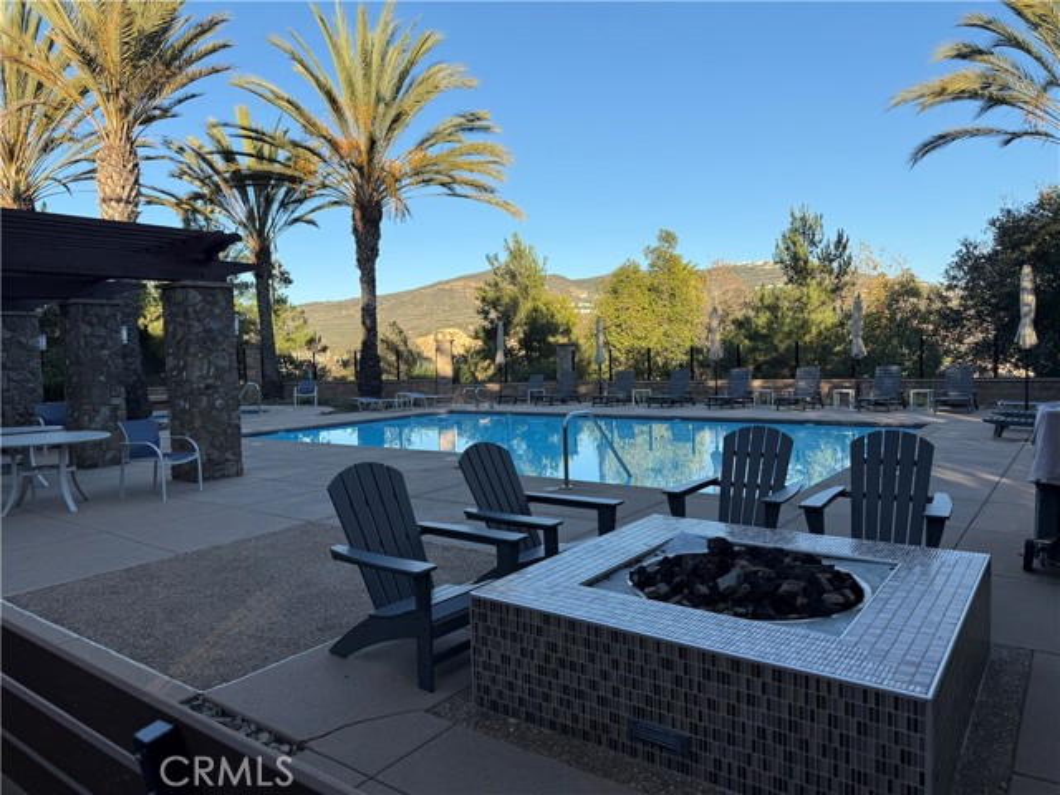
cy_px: 398
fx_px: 735
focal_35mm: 24
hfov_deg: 71.6
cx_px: 530
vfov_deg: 56.8
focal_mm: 6.76
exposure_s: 1/1855
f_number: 1.78
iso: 80
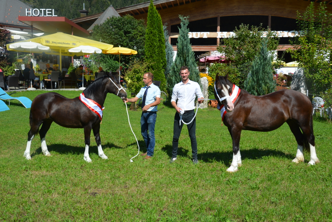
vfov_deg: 32.0
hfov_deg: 46.4
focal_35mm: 42
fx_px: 388
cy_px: 111
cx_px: 166
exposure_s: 1/250
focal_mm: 28
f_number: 8
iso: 110
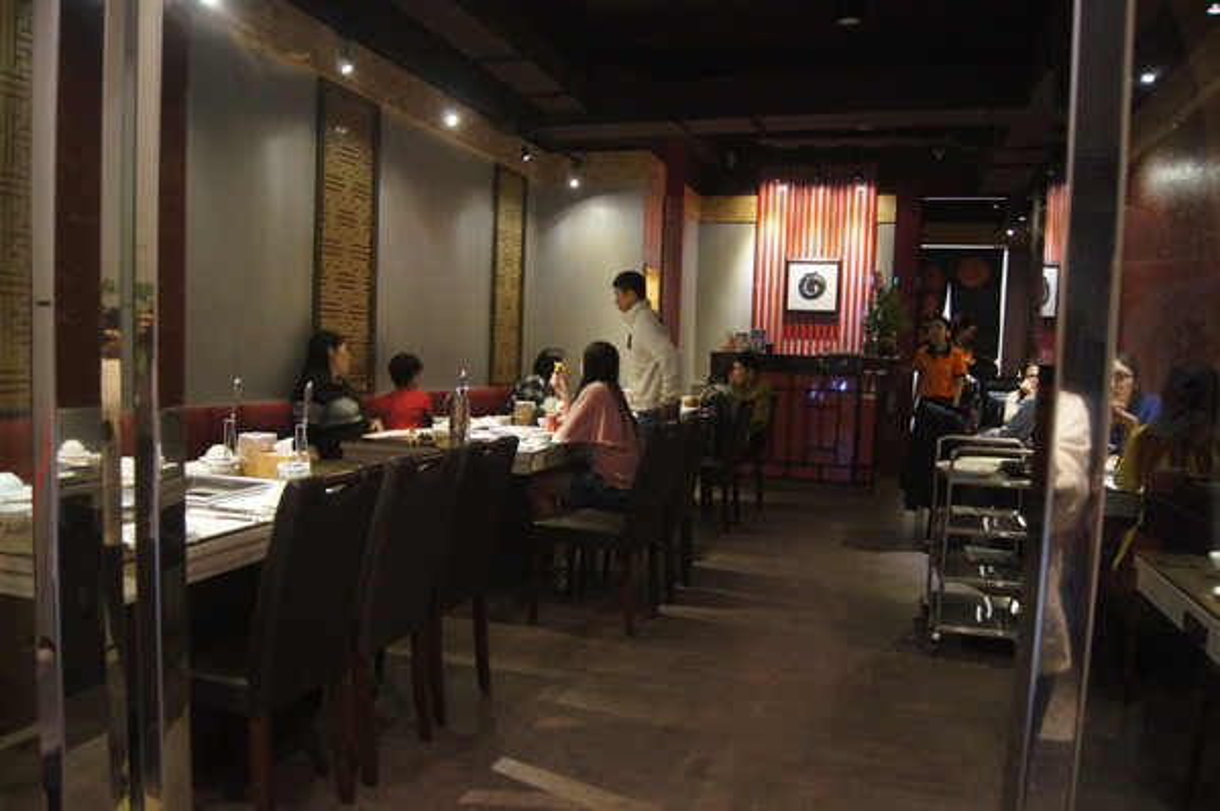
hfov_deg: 67.4
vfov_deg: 47.8
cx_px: 610
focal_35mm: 27
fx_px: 914
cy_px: 406
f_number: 3.5
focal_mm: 18
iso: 1600
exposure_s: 1/20
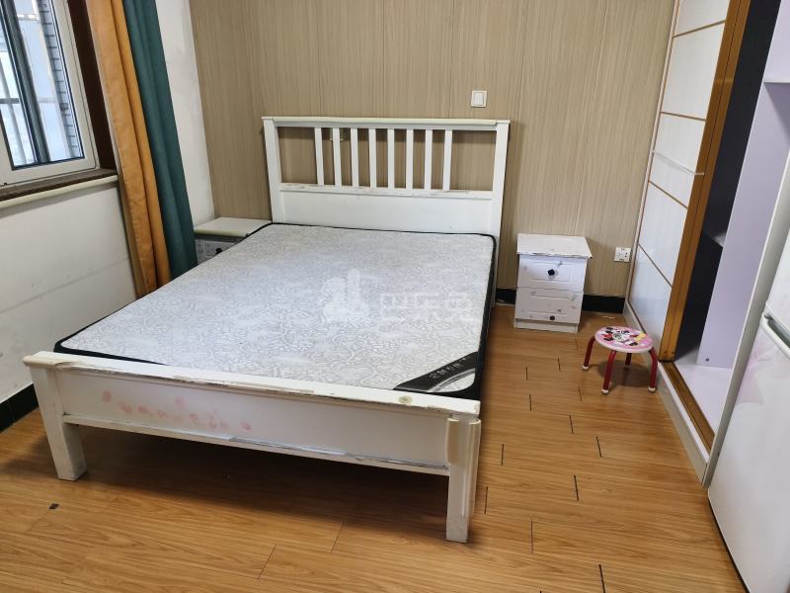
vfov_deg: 58.9
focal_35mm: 23
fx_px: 525
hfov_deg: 73.9
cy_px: 296
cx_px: 395
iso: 278
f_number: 1.57
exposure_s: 1/50
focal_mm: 6.54
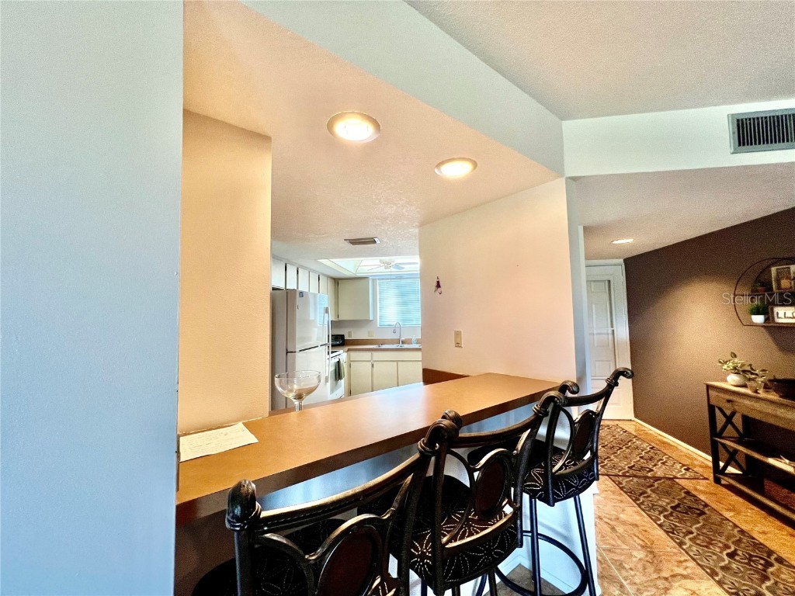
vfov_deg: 89.9
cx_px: 398
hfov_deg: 106.2
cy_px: 298
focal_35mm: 13
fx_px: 299
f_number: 1.8
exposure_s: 1/60
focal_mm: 1.57
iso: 125
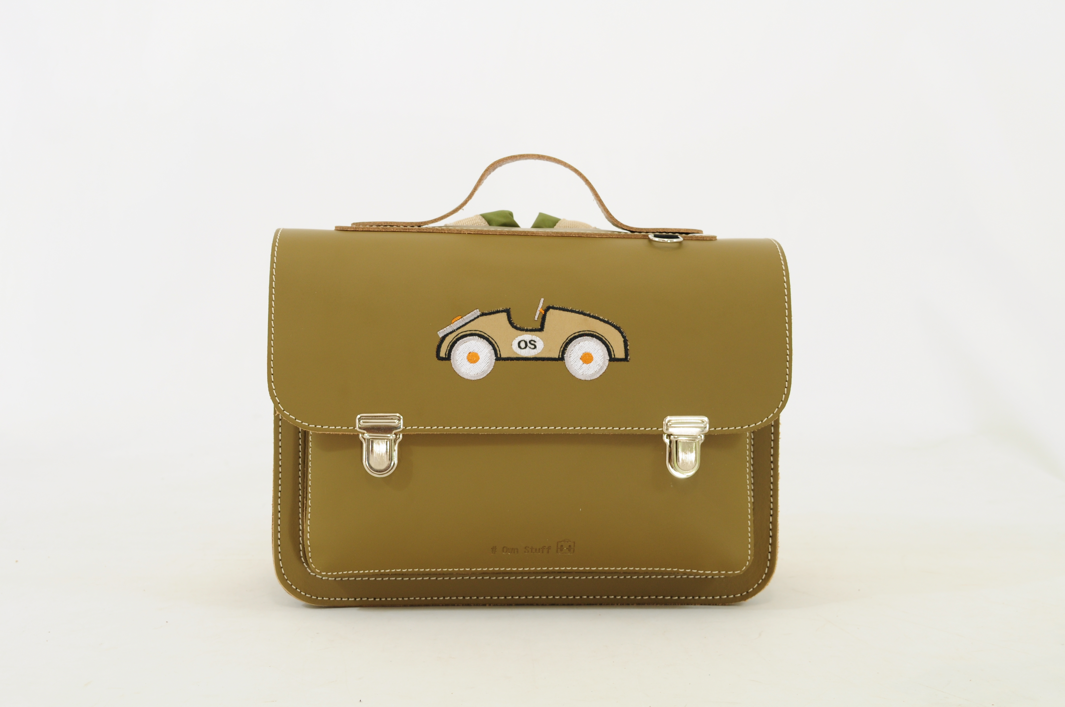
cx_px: 532
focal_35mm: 51
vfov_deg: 26.4
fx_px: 1507
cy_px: 354
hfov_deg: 38.9
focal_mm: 34
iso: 200
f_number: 9
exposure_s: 1/25
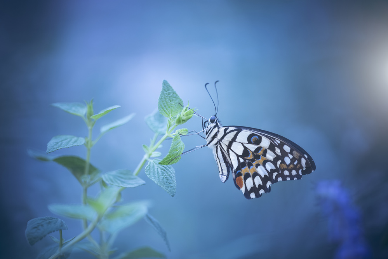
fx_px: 1941
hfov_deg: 11.4
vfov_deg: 7.6
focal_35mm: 180
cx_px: 194
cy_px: 130
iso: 400
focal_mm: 180
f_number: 4
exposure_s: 1/160
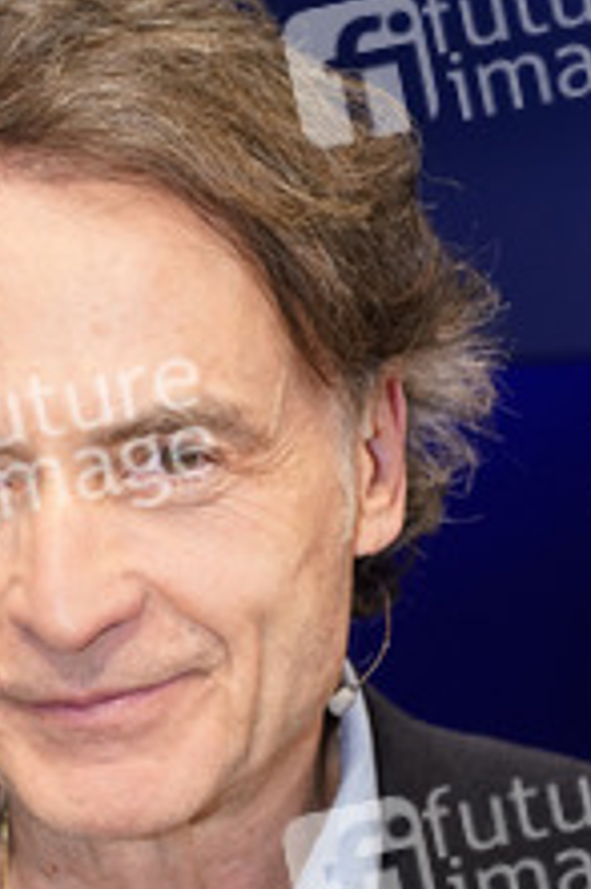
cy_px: 656
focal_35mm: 107
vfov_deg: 19.0
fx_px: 2639
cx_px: 125
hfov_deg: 12.7
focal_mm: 59
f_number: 5.6
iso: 2000
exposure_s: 1/125
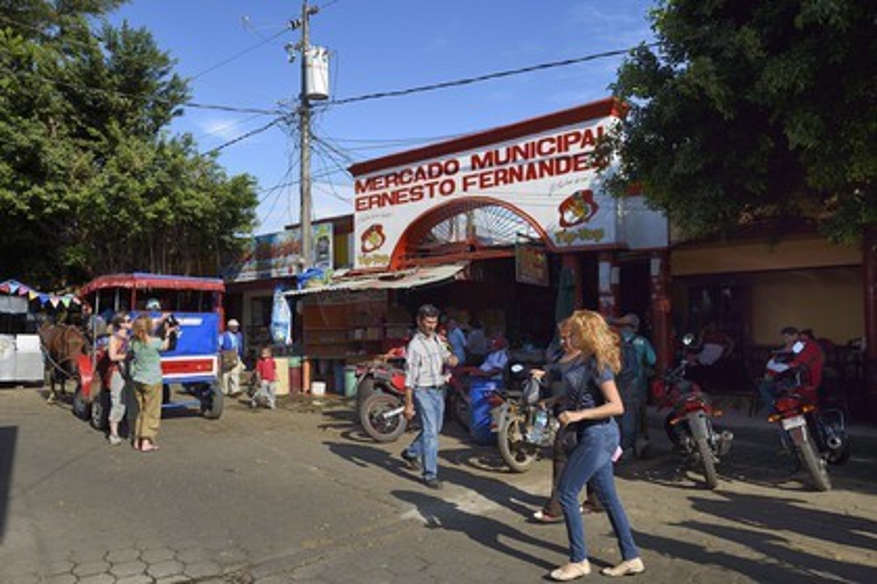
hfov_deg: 73.7
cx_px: 438
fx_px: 585
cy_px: 292
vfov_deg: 53.1
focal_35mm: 24
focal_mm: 24
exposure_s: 1/320
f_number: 6.3
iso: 200
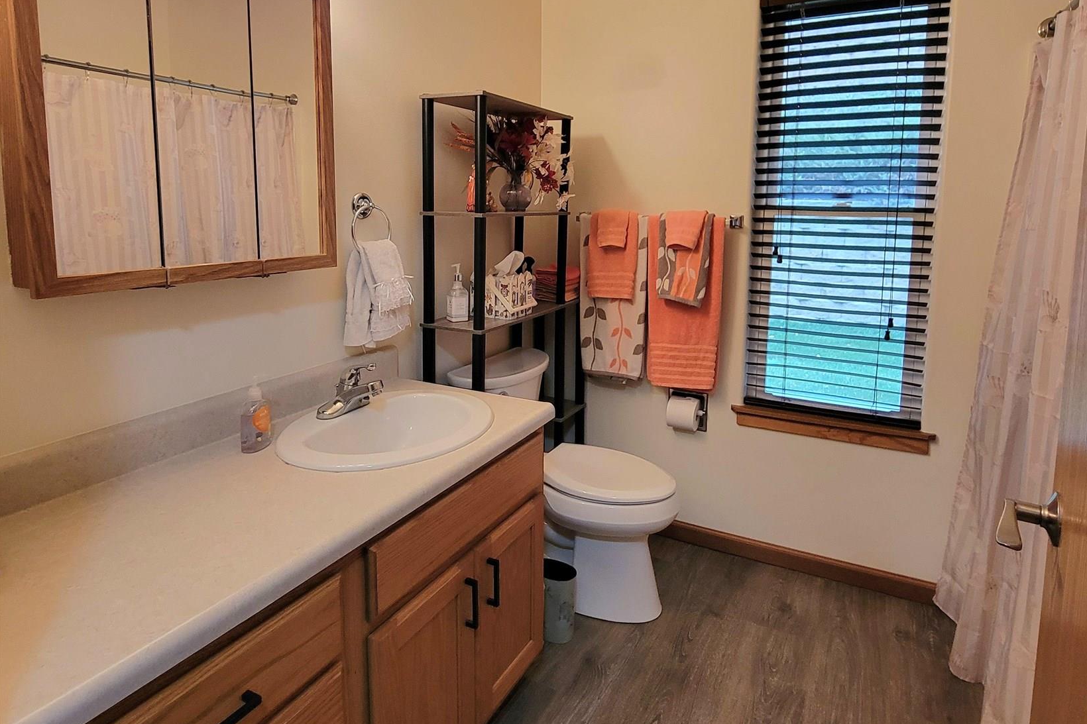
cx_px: 571
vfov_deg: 63.6
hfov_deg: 86.8
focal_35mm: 19
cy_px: 271
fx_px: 574
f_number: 2.2
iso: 250
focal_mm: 2.2
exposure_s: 1/60.2
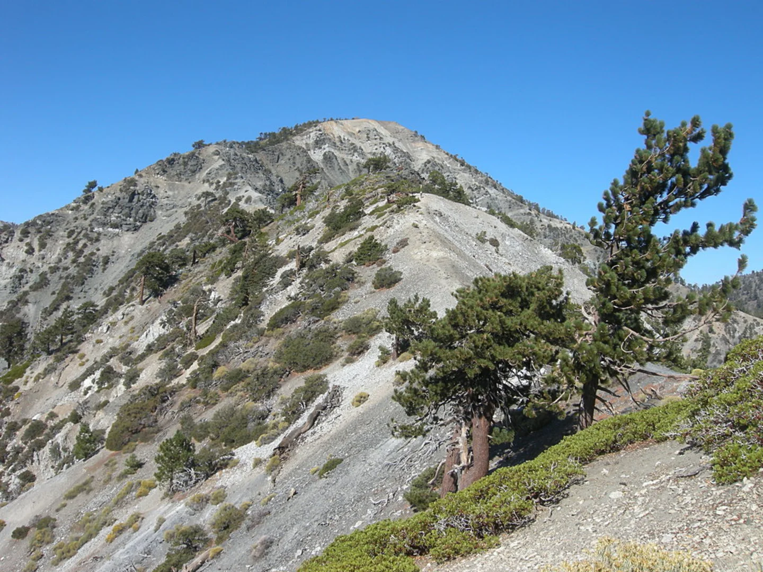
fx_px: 771
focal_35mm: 35
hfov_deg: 52.6
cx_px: 382
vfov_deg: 40.7
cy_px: 286
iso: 64
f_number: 6.1
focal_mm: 7.5
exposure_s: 1/214
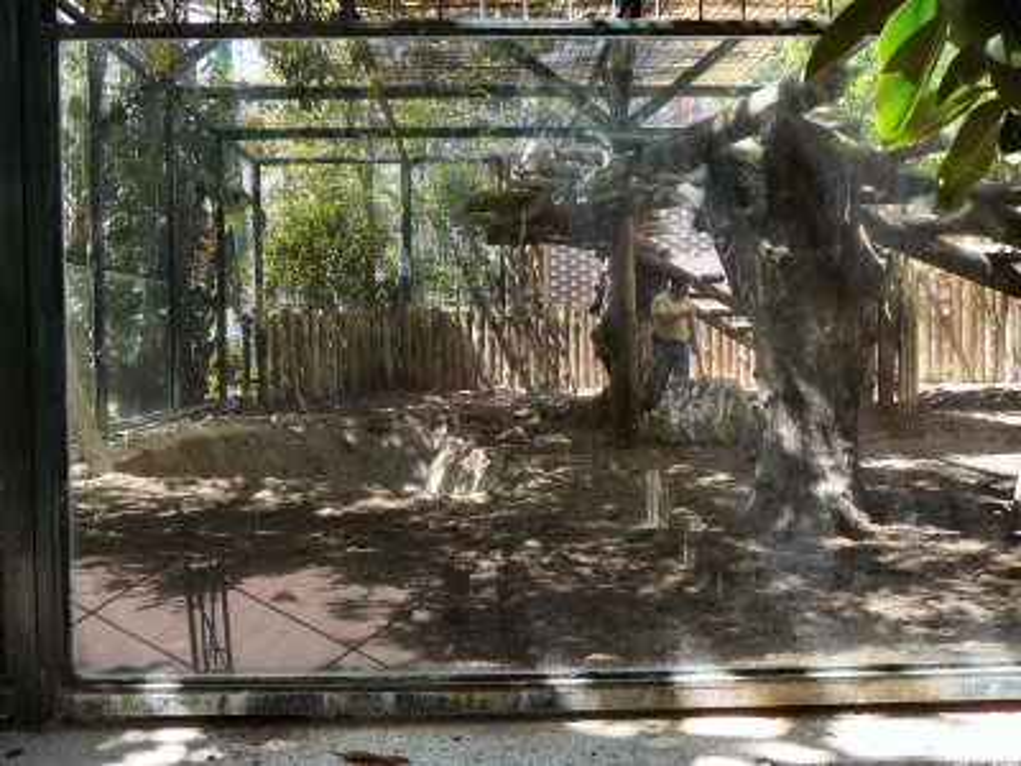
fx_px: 1032
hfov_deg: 52.6
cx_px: 510
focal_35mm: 35
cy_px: 383
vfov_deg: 40.7
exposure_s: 1/250
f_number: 2.8
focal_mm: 5.2
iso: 125
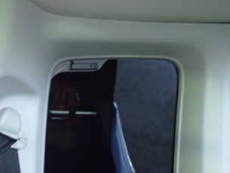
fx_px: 399
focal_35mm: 60
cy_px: 137
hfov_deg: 31.8
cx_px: 68
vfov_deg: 24.1
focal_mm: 5.4
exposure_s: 1/30
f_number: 2.3
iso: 800
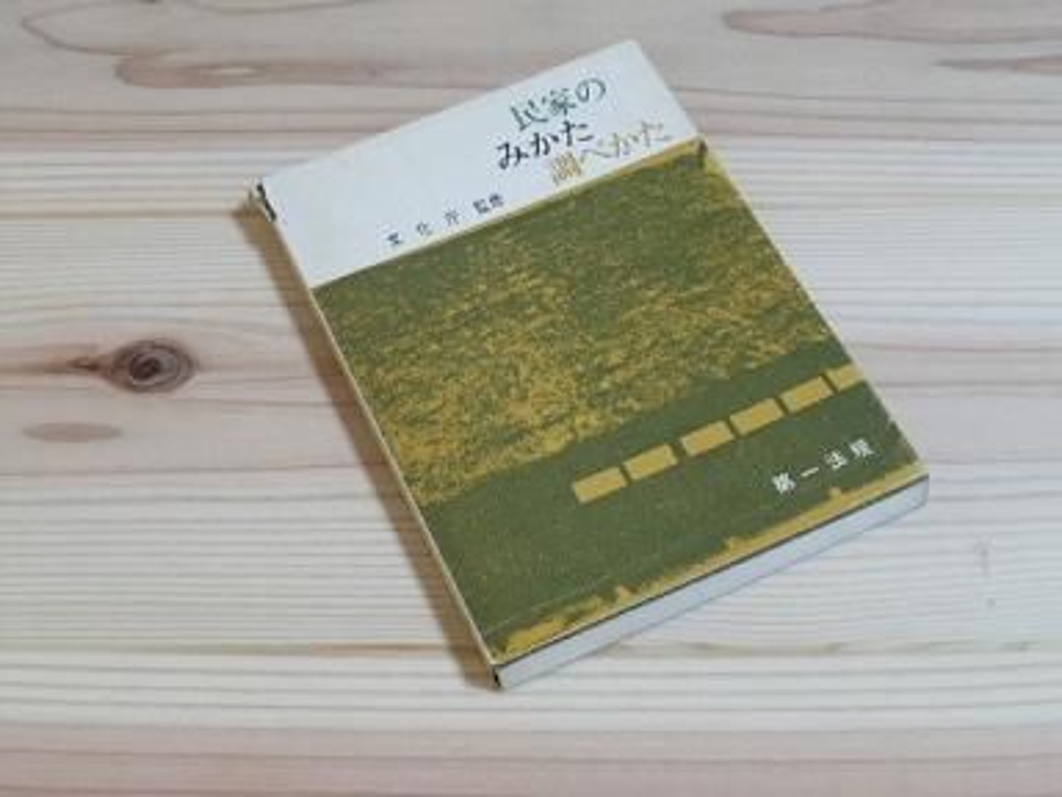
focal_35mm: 63
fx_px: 1933
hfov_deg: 30.7
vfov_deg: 23.3
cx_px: 531
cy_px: 398
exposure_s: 1/2
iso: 400
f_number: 5
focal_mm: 11.2
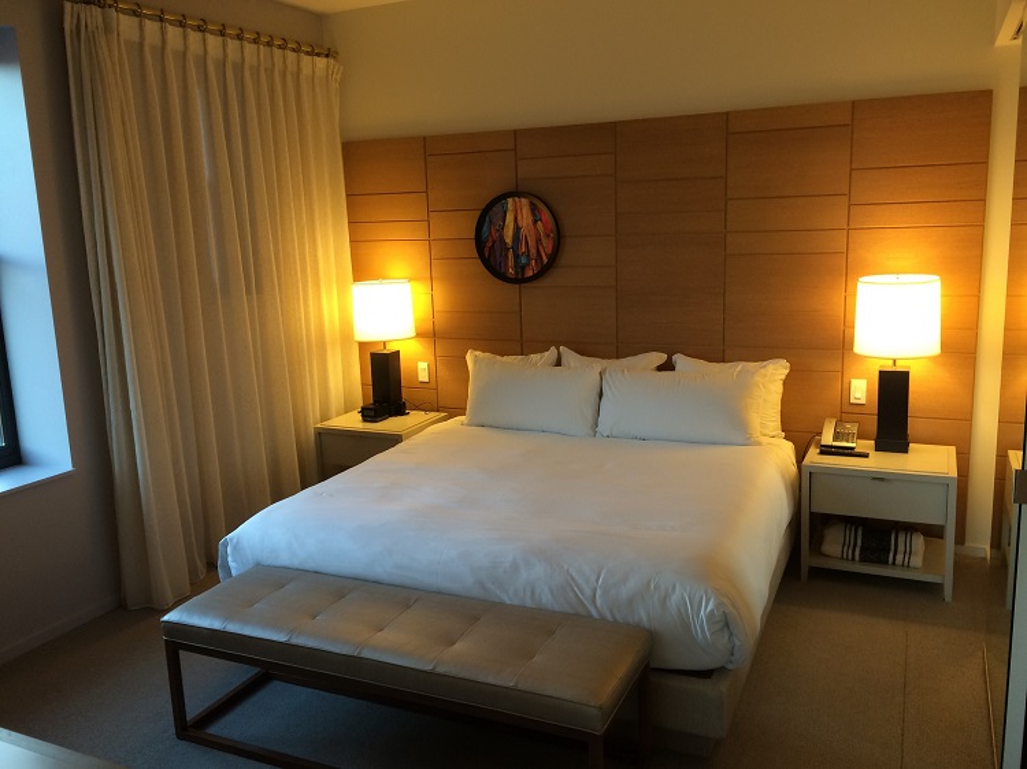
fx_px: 860
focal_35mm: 29
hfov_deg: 61.7
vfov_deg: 48.2
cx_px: 514
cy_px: 384
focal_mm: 4.15
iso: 64
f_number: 2.2
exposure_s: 1/30
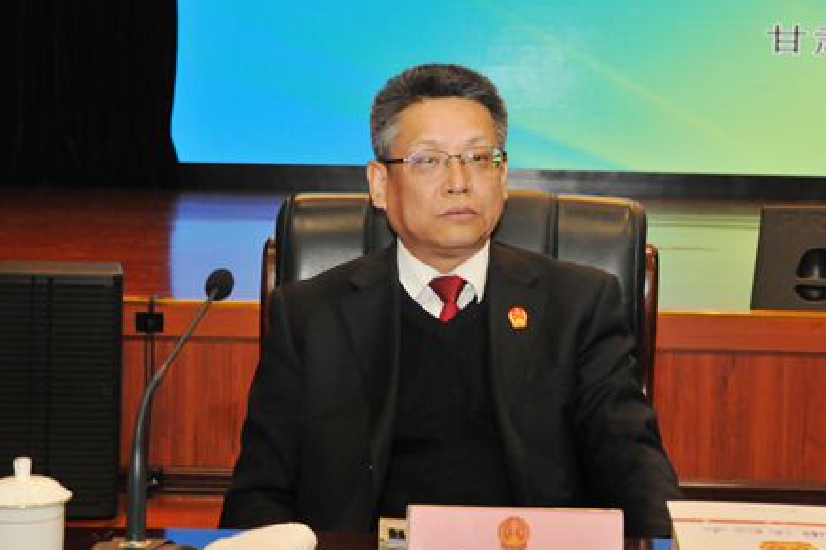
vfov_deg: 21.5
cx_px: 467
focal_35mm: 63
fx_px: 1445
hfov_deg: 31.9
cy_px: 301
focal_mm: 55
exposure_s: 1/60
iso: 1600
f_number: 8
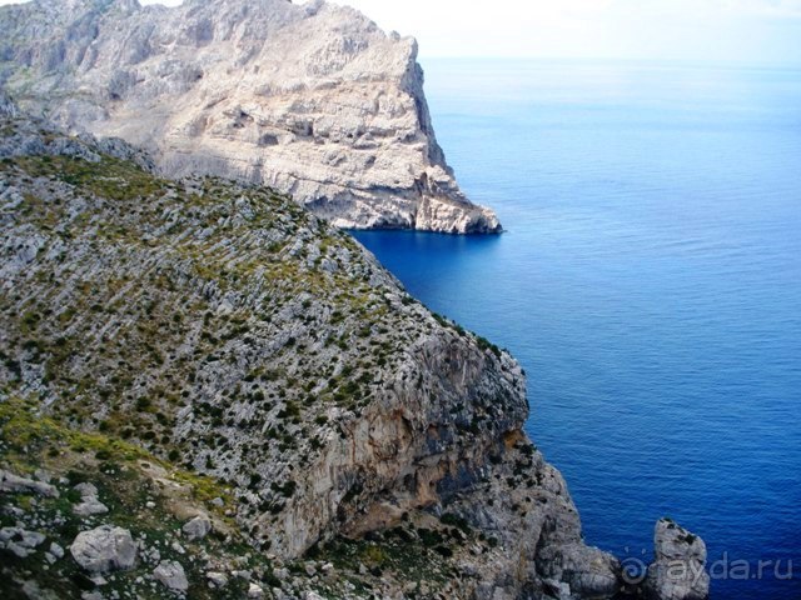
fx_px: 833
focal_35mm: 36
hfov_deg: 51.4
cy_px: 300
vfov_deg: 39.7
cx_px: 400
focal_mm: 6.3
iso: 80
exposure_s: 1/400
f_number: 3.5
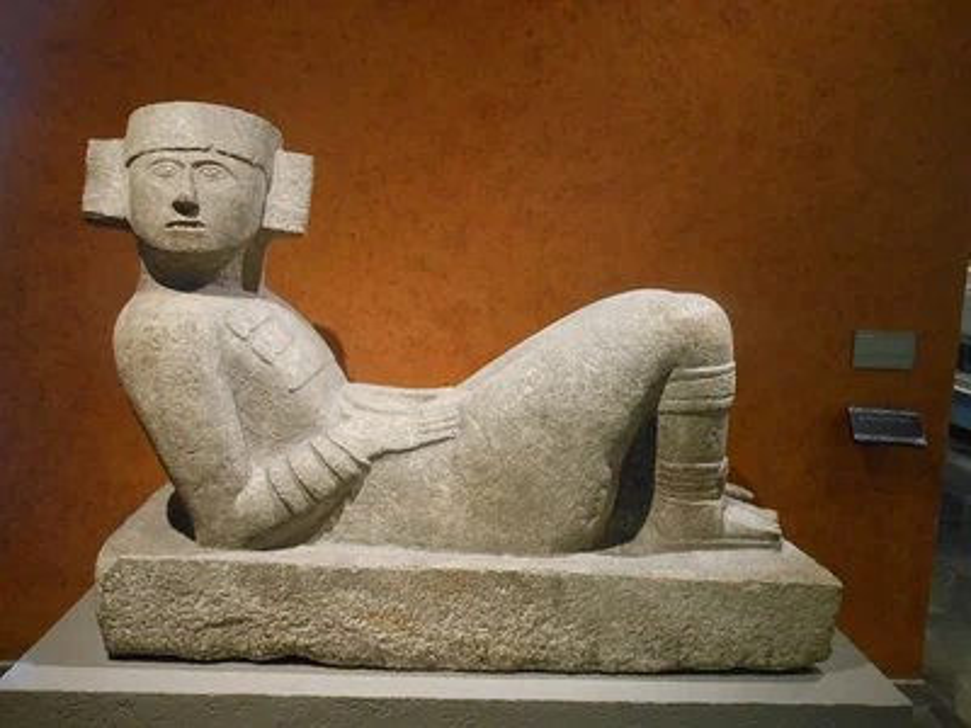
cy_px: 364
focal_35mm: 38
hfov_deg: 49.0
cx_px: 486
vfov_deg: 37.7
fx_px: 1066
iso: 400
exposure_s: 1/15
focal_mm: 6.8
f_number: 3.6
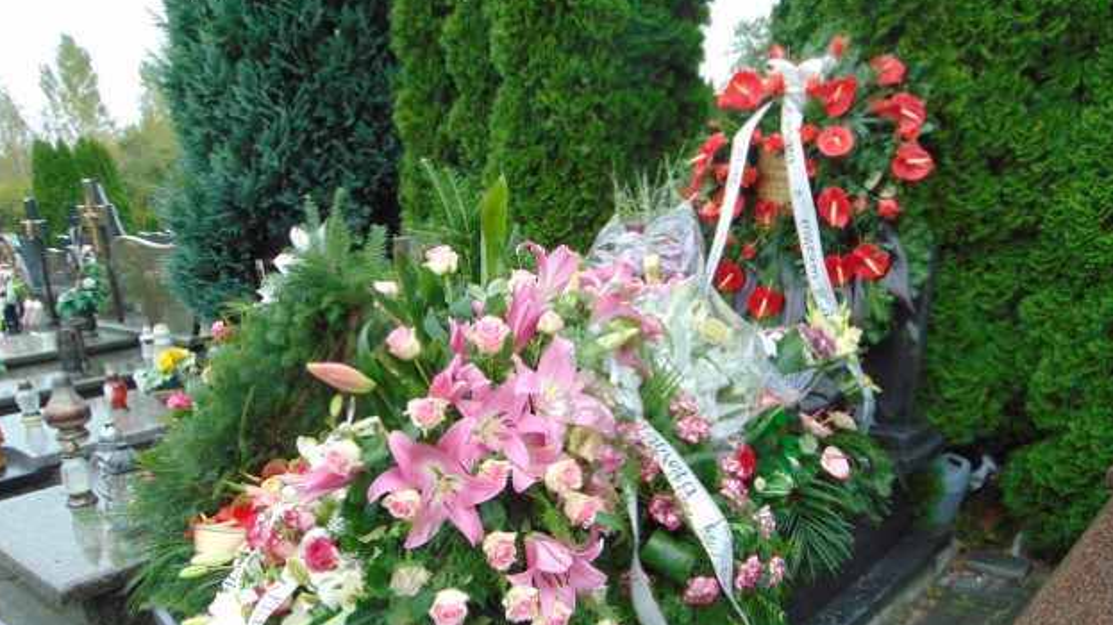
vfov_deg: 40.9
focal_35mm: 28
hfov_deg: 67.9
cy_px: 416
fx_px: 826
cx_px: 556
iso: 80
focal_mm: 4.5
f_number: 3
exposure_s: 1/50
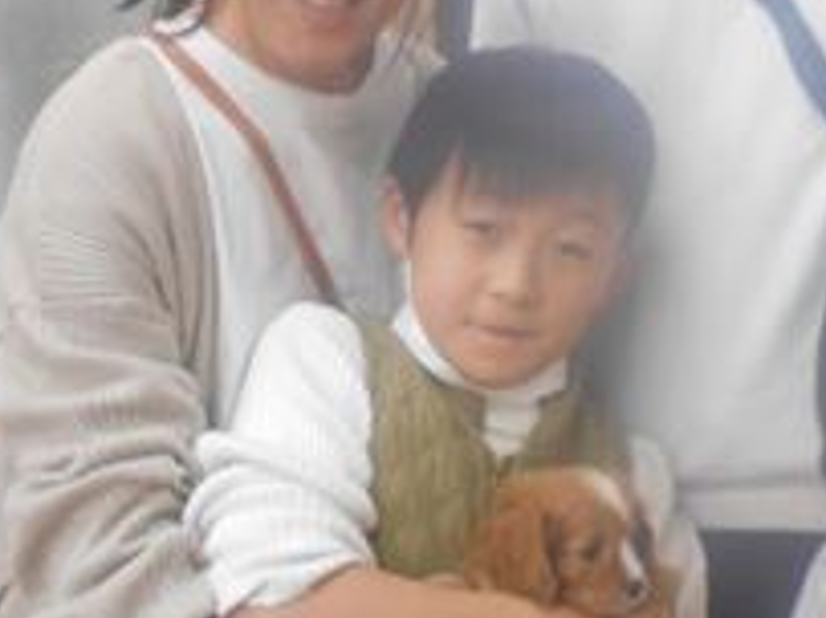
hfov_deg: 24.5
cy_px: 69
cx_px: 773
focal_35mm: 77
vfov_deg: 18.8
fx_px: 1836
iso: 250
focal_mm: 4.6
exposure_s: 1/30
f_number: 3.2
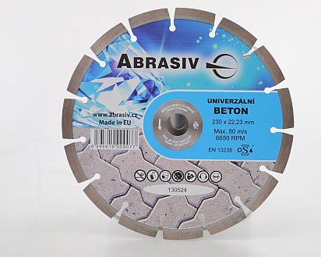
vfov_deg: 18.7
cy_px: 128
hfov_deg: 23.3
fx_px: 778
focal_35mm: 82
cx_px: 178
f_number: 5.3
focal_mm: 48
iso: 500
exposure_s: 1/60
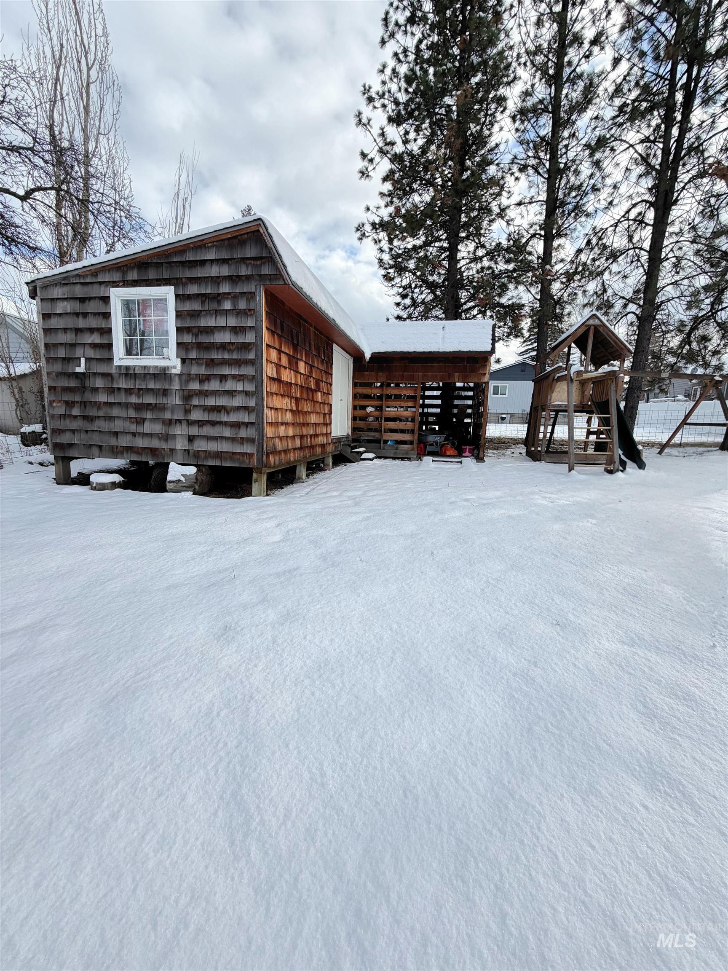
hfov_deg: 85.7
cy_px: 486
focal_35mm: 14
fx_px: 393
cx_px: 364
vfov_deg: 102.1
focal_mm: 2.22
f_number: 2.2
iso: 20
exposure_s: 1/942
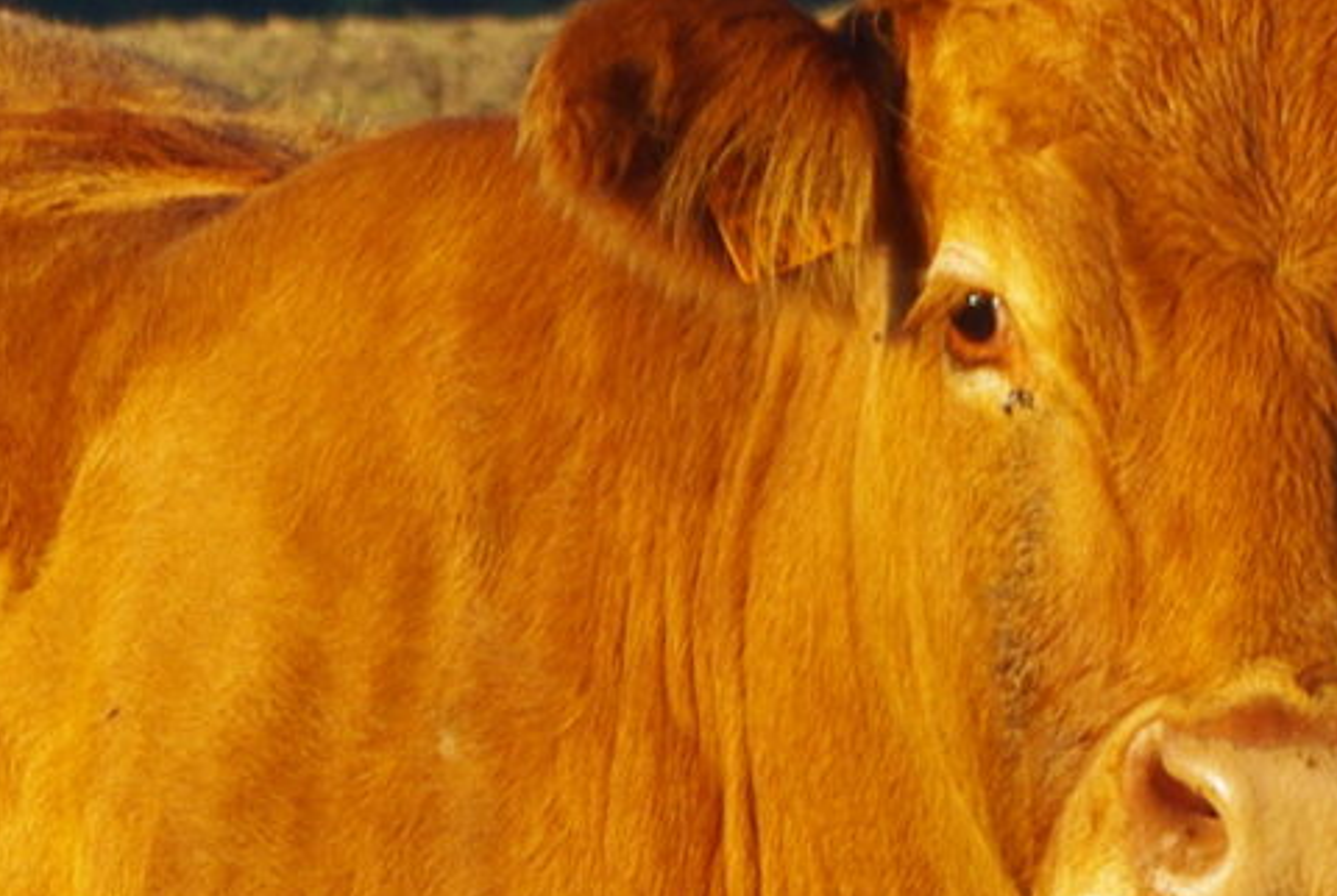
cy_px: 1091
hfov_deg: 4.7
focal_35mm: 437
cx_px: 75
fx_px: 16260
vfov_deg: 3.2
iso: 100
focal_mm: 55
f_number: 8
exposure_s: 1/125
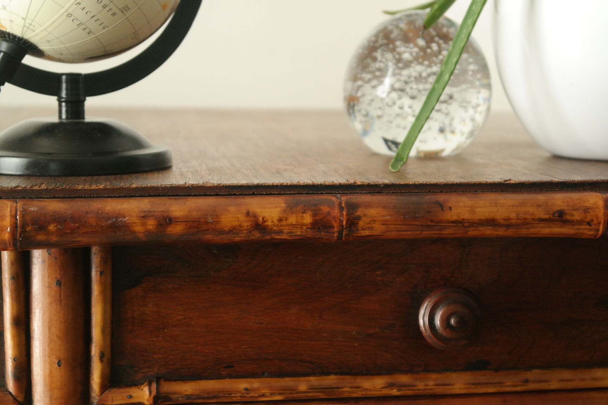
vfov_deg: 19.7
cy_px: 202
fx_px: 1165
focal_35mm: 69
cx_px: 304
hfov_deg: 29.2
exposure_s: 1/50
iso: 1600
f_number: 5.6
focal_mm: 45
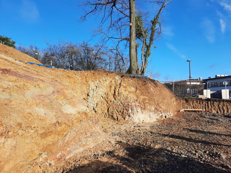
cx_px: 116
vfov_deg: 54.9
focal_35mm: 25
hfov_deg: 69.4
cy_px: 86
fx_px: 167
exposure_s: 1/751
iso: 32
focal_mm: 4.6
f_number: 2
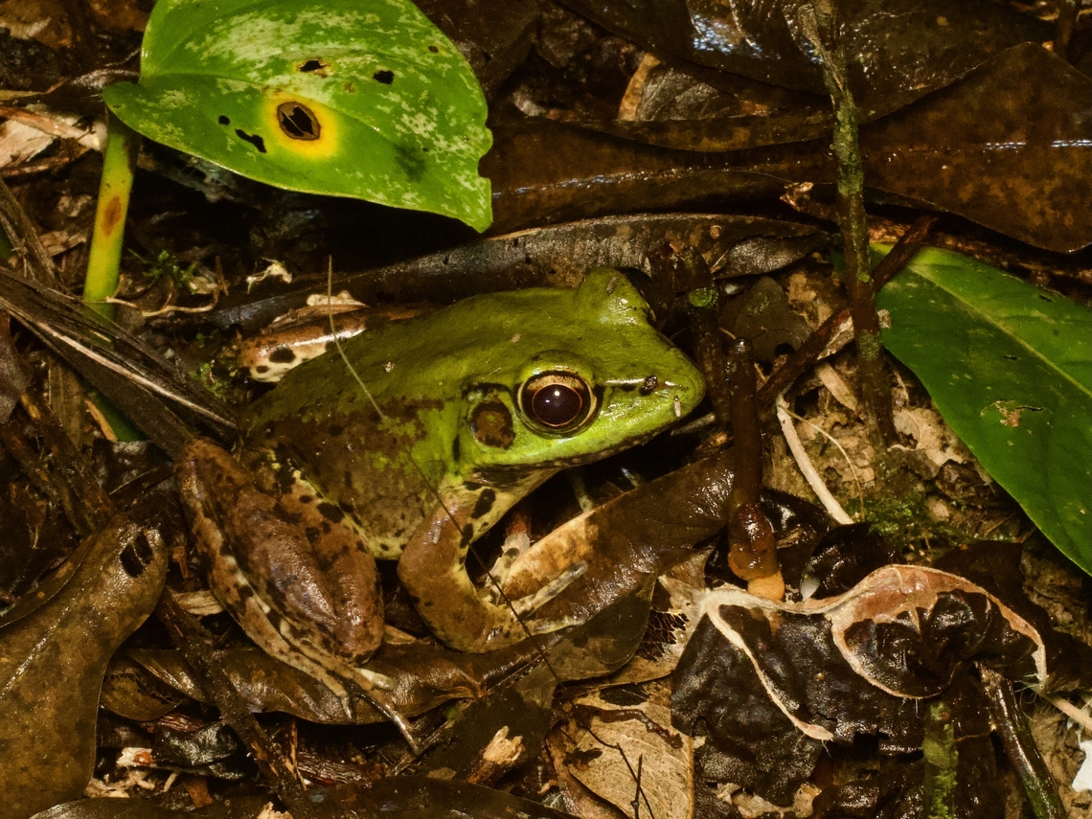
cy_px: 410
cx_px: 546
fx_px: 3786
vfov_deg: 12.3
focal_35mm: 120
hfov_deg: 16.4
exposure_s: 1/60
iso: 3200
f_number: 8
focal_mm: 60
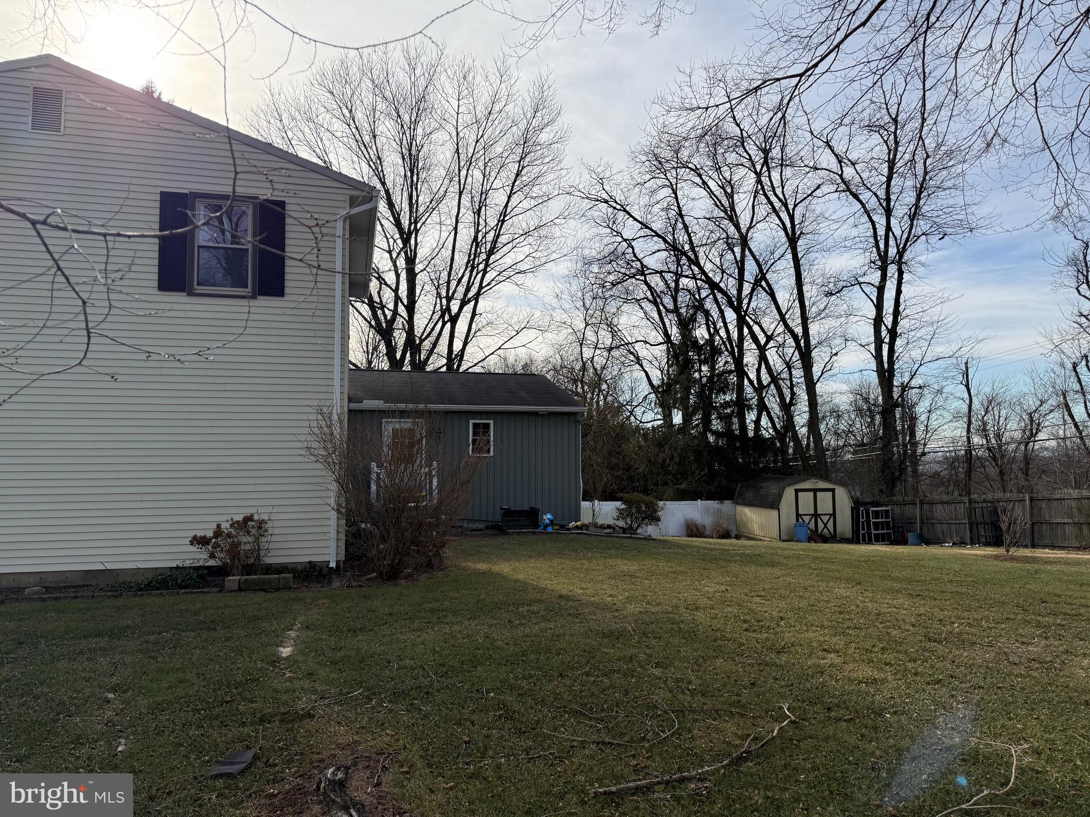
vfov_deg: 56.8
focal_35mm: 24
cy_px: 408
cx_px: 545
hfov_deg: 71.6
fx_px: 756
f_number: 1.78
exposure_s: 1/5714
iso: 80
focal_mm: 6.76
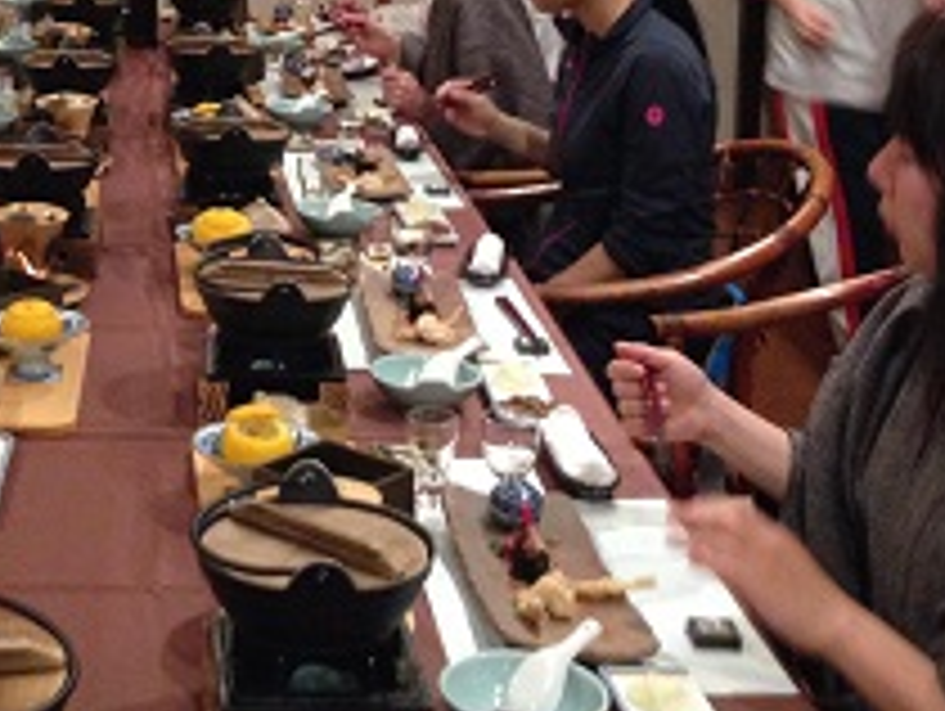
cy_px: -40
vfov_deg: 18.5
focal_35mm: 77
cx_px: 194
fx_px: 2104
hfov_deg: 24.9
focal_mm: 4.12
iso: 400
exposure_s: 1/17
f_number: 2.4
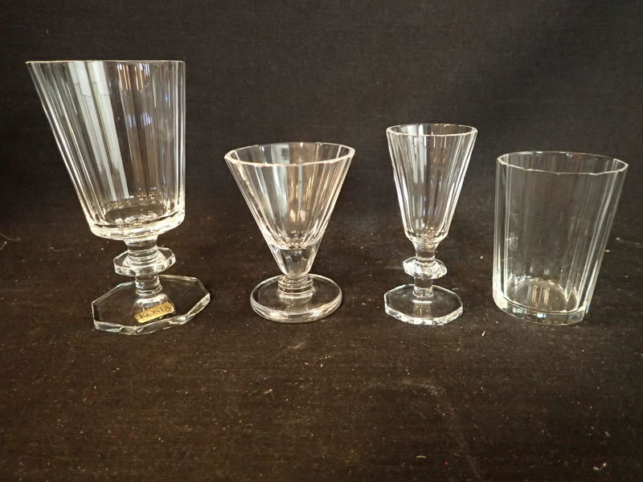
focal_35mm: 25
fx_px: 464
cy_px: 241
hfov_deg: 69.4
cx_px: 322
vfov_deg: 54.9
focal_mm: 4.5
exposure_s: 1/30
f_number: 2
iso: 800
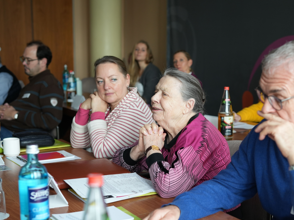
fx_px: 484
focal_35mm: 57
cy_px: 144
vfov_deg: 25.5
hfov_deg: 33.7
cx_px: 178
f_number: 2.8
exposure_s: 1/100
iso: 800
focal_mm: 40
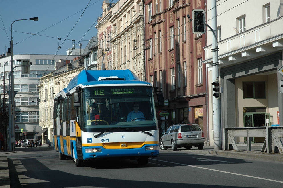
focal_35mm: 82
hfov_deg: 24.6
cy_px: 94
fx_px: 648
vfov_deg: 16.5
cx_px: 142
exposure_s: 1/1250
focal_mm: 55
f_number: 6.3
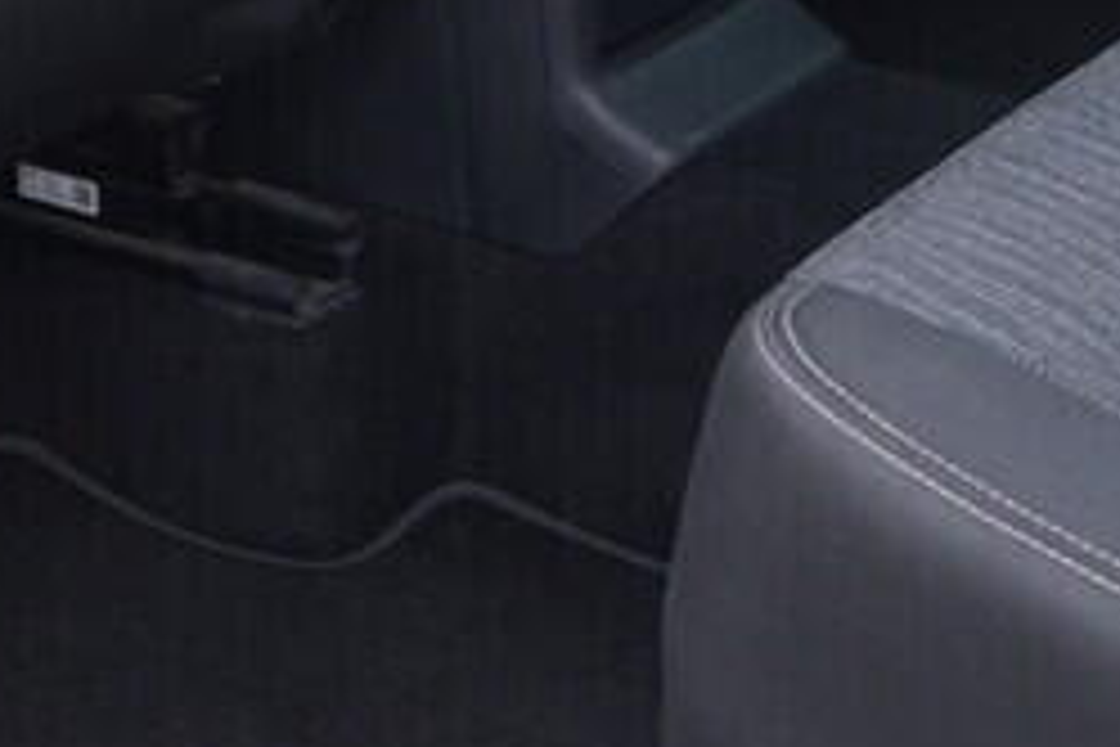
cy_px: -637
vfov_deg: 8.9
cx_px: 940
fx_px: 4604
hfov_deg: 13.8
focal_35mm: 148
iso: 250
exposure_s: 1/40
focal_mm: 24
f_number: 2.8
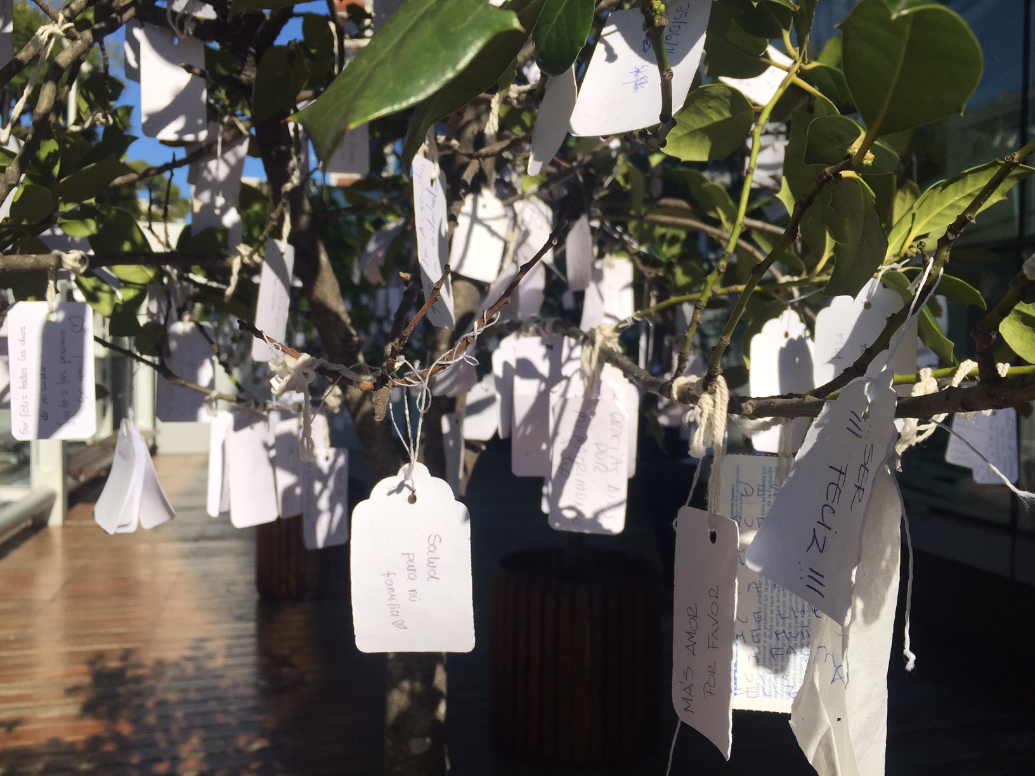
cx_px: 518
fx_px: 867
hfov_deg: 61.7
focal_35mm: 29
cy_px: 388
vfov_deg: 48.2
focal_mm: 4.15
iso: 32
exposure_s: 1/2825
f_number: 2.2
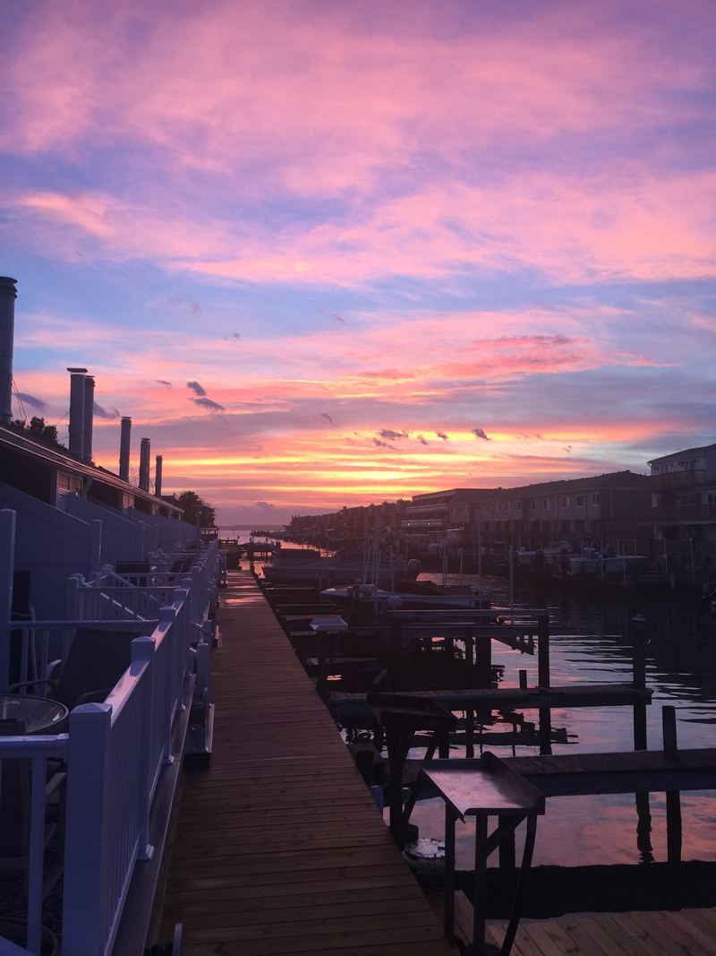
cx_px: 358
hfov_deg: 48.2
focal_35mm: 29
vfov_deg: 61.7
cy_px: 478
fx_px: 800
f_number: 2.2
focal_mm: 4.15
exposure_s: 1/30
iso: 32
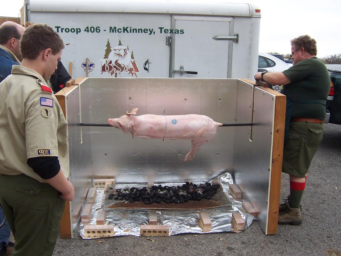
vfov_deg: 39.7
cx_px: 170
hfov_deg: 51.4
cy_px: 128
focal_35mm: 36
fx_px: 355
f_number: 3.4
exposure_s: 1/250
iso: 100
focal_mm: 5.6
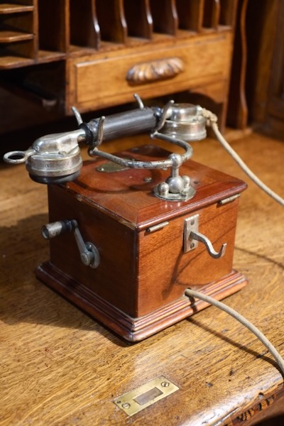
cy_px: 213
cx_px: 142
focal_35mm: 53
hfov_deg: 25.5
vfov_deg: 37.5
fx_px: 627
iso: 3200
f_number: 3.6
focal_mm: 35
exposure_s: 1/125
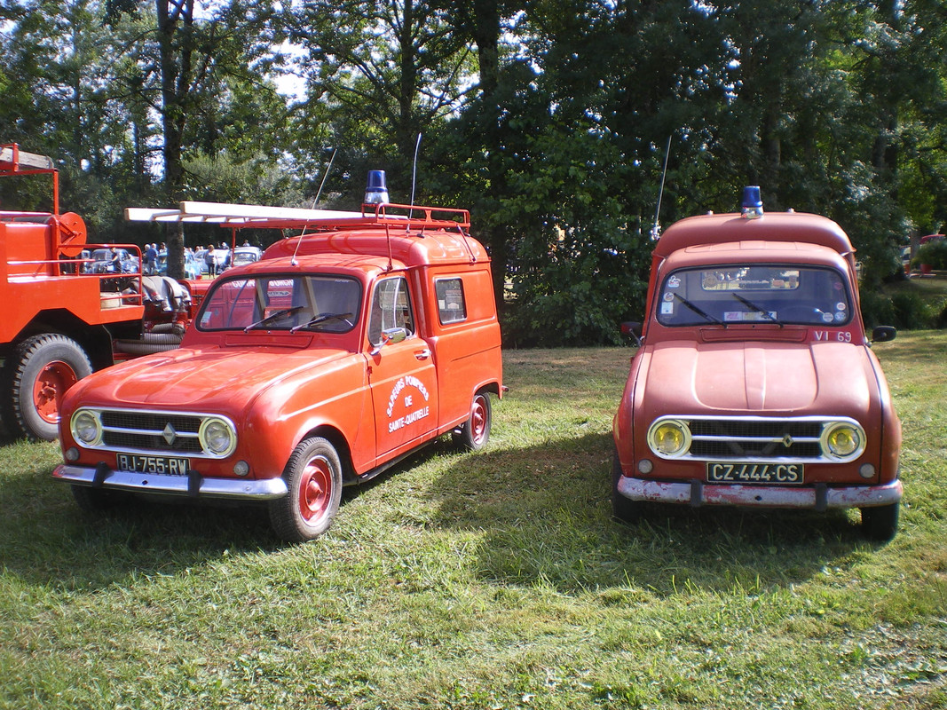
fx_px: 985
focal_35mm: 36
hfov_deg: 51.4
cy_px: 355
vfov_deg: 39.6
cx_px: 474
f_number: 4.6
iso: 50
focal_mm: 6.3
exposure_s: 1/125
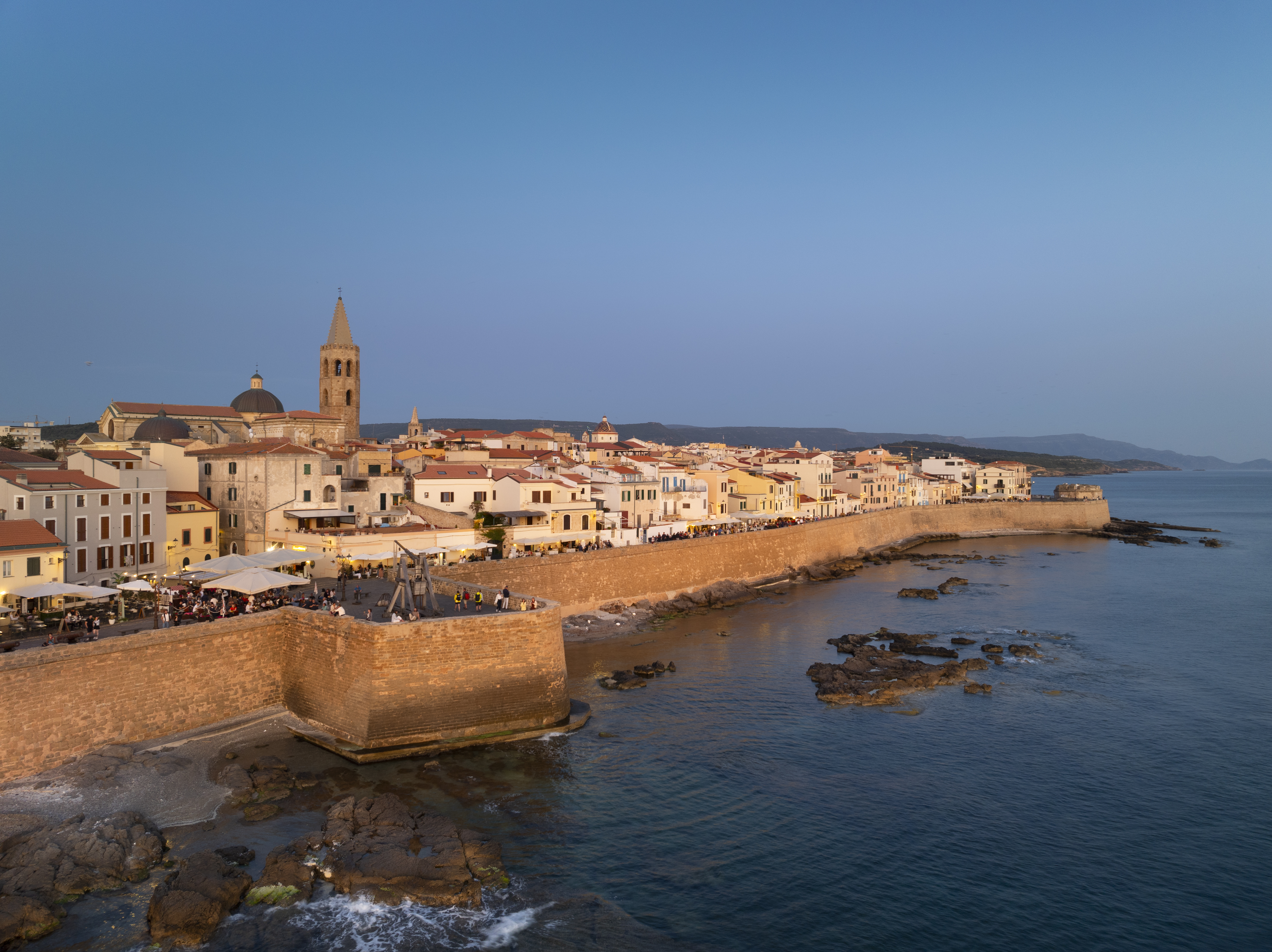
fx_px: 881
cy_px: 476
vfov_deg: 56.8
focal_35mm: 24
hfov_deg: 71.6
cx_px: 636
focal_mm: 12.29
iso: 100
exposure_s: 1/13
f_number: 3.5
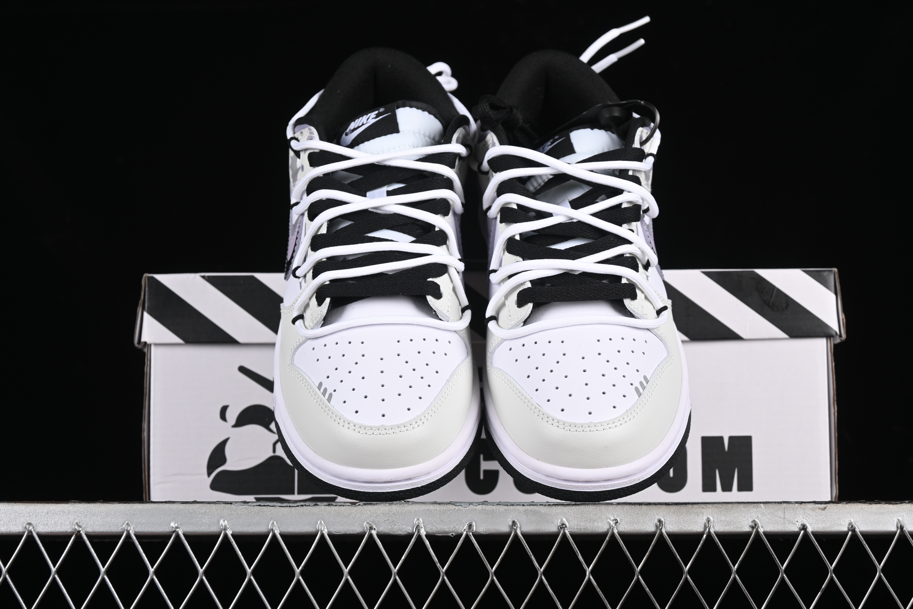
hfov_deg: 28.1
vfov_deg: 18.9
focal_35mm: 72
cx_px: 456
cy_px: 304
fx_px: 1826
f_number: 7.1
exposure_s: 1/160
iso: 160
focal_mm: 48
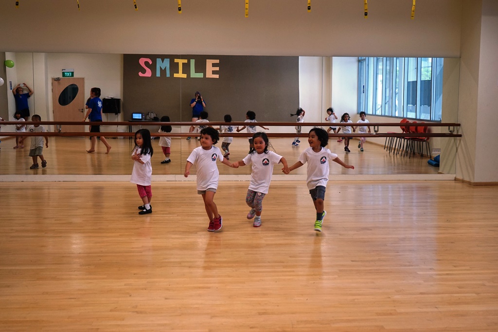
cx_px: 249
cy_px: 166
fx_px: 595
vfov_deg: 31.2
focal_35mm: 43
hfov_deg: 45.4
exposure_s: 1/160
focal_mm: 43
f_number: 4.5
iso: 640
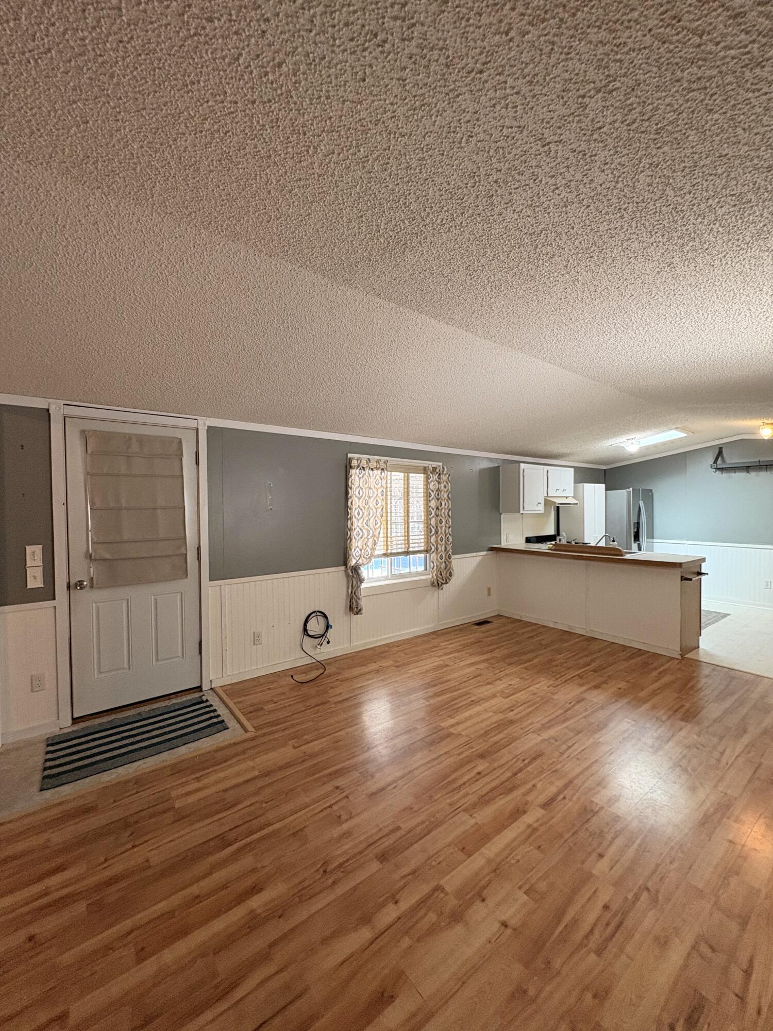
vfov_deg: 102.1
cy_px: 516
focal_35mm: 14
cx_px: 386
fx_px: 417
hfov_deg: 85.7
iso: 250
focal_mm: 2.22
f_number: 2.2
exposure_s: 1/60
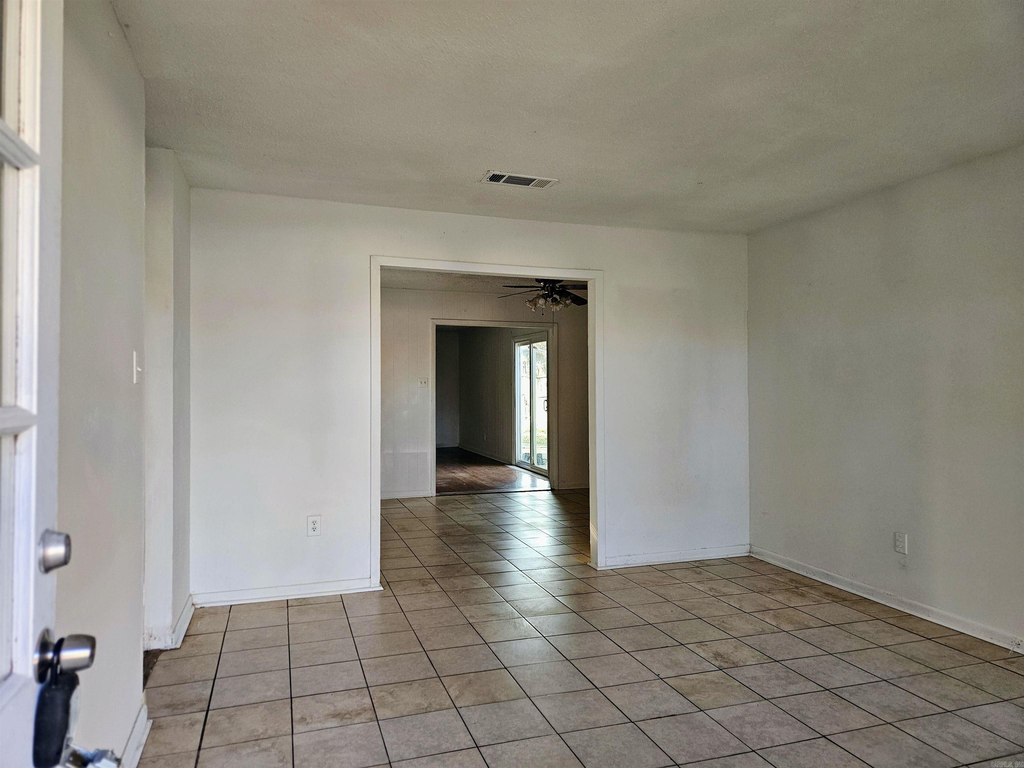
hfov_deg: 73.9
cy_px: 384
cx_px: 512
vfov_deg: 58.9
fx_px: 680
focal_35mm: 23
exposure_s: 1/120
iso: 250
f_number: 1.8
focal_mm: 5.4
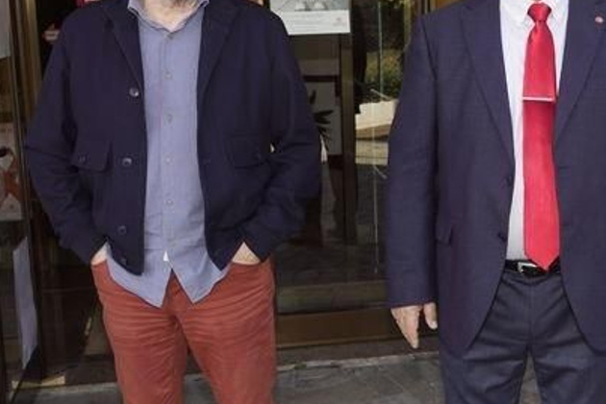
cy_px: 185
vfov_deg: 22.3
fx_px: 1027
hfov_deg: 32.1
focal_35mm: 61
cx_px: 475
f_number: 5
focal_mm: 16
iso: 100
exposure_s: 1/100
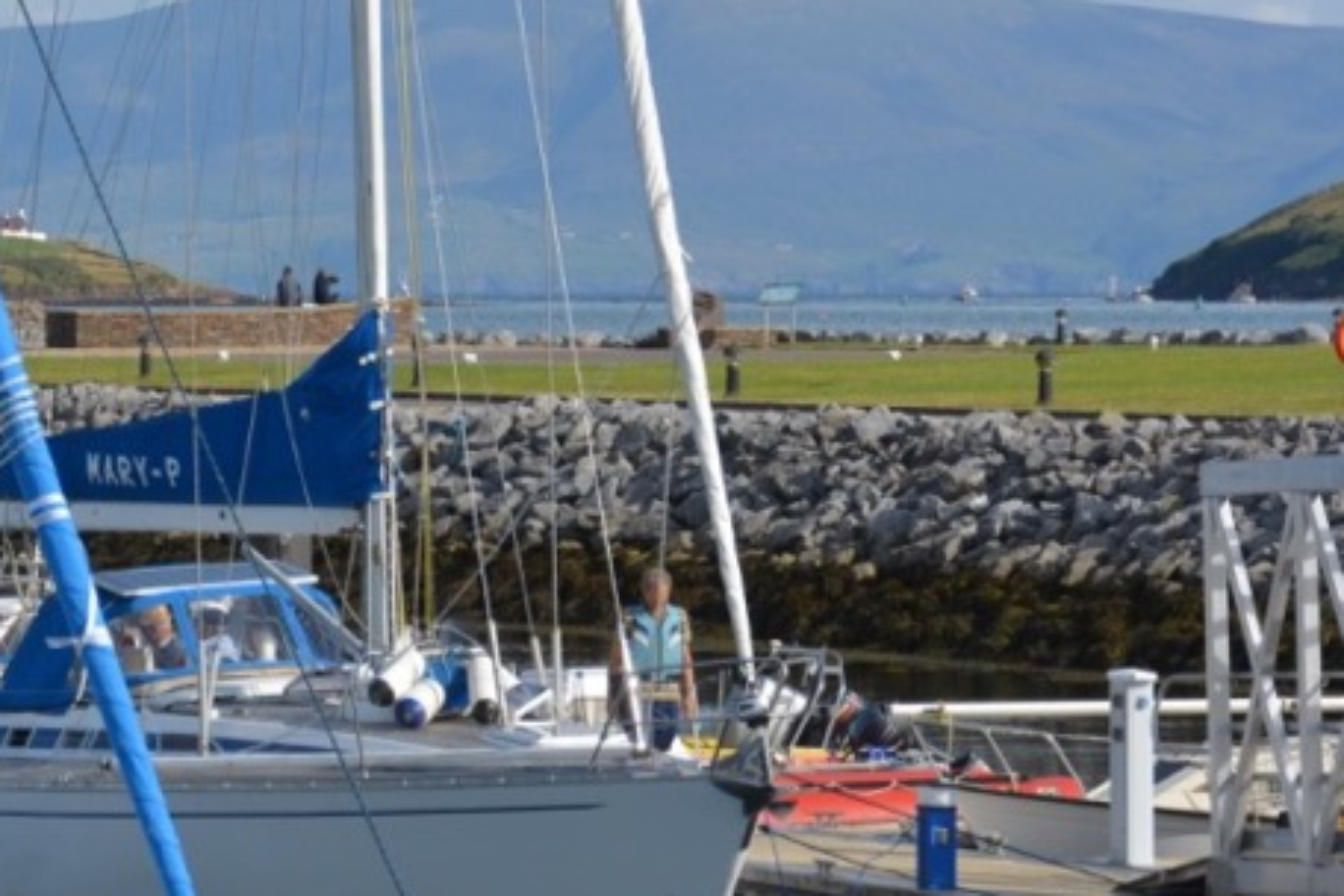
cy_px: 429
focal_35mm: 236
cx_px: 112
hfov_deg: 8.7
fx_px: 8810
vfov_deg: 5.8
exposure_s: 1/250
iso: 100
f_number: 8
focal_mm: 70
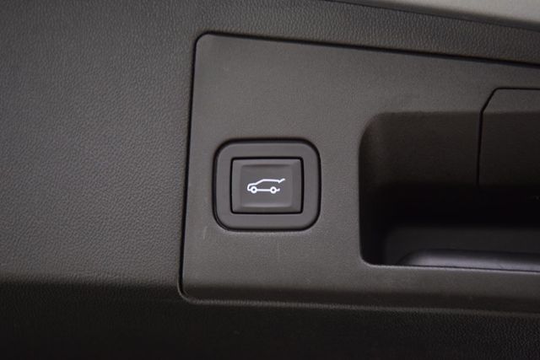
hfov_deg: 27.0
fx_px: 1125
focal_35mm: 75
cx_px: 270
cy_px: 180
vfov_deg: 18.2
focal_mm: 50
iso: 1600
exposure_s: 1/30
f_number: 2.8
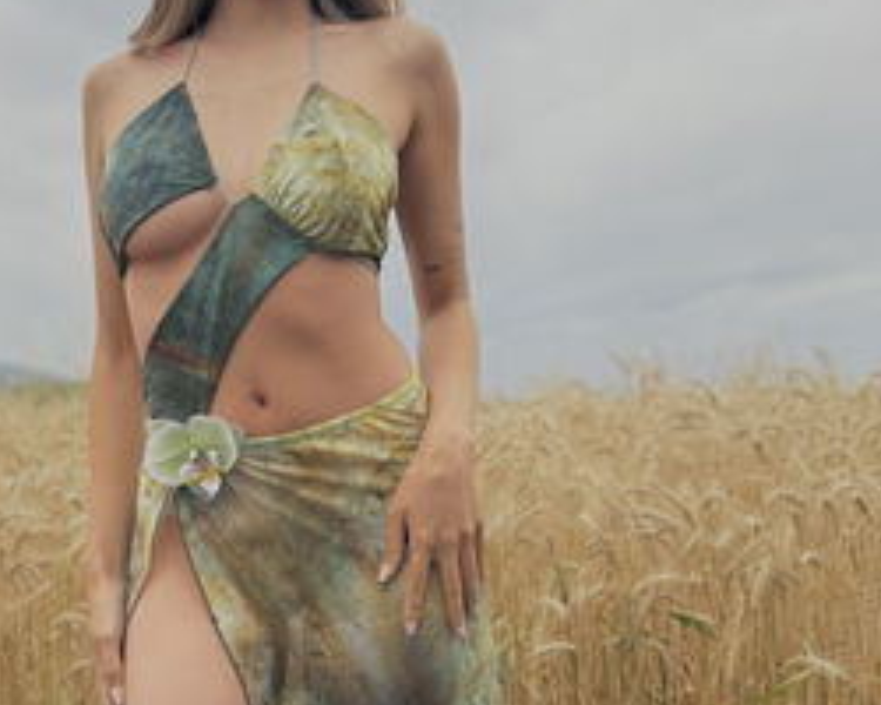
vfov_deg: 30.2
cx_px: 236
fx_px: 1304
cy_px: 382
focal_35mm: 50
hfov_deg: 36.6
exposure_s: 1/309
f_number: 1.78
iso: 100
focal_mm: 6.76
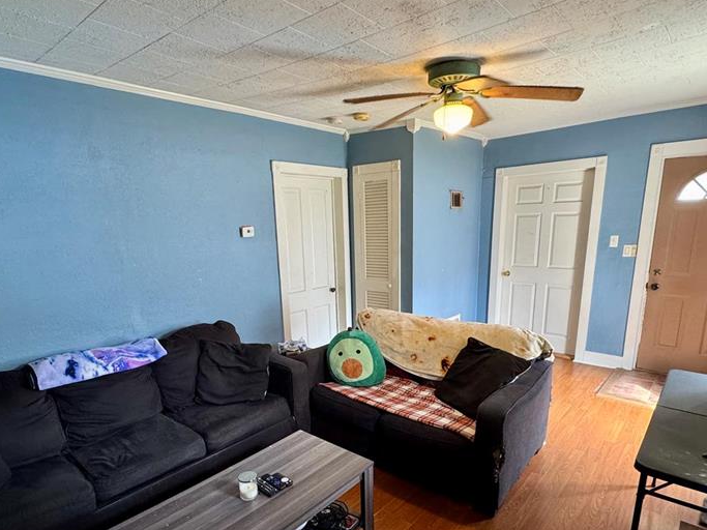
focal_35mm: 21
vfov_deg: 62.7
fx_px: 429
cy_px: 324
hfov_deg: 79.0
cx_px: 343
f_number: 2.2
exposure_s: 1/60
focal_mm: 2.22
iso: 320
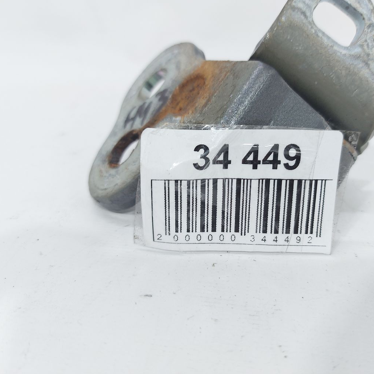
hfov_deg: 55.3
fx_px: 354
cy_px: 183
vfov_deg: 55.6
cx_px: 219
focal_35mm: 29
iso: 50
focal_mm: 5.23
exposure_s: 1/50
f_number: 1.8
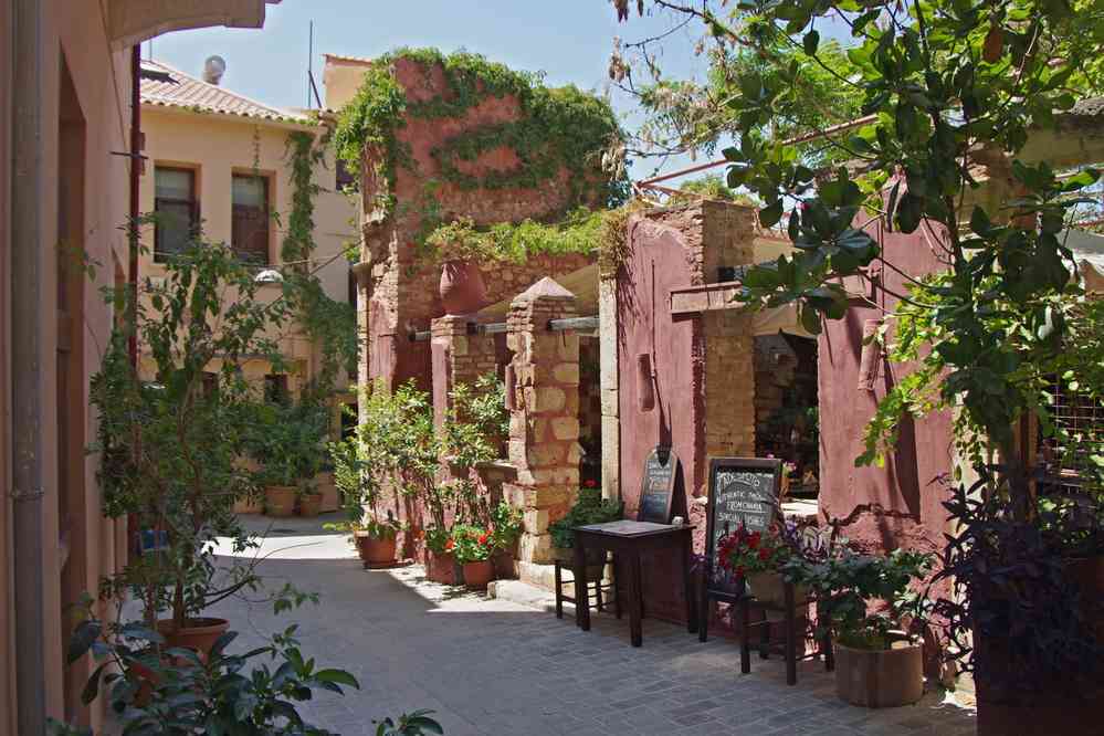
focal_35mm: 31
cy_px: 368
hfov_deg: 60.3
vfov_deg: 42.3
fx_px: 951
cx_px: 552
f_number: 5
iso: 200
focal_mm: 20.6
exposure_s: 1/200
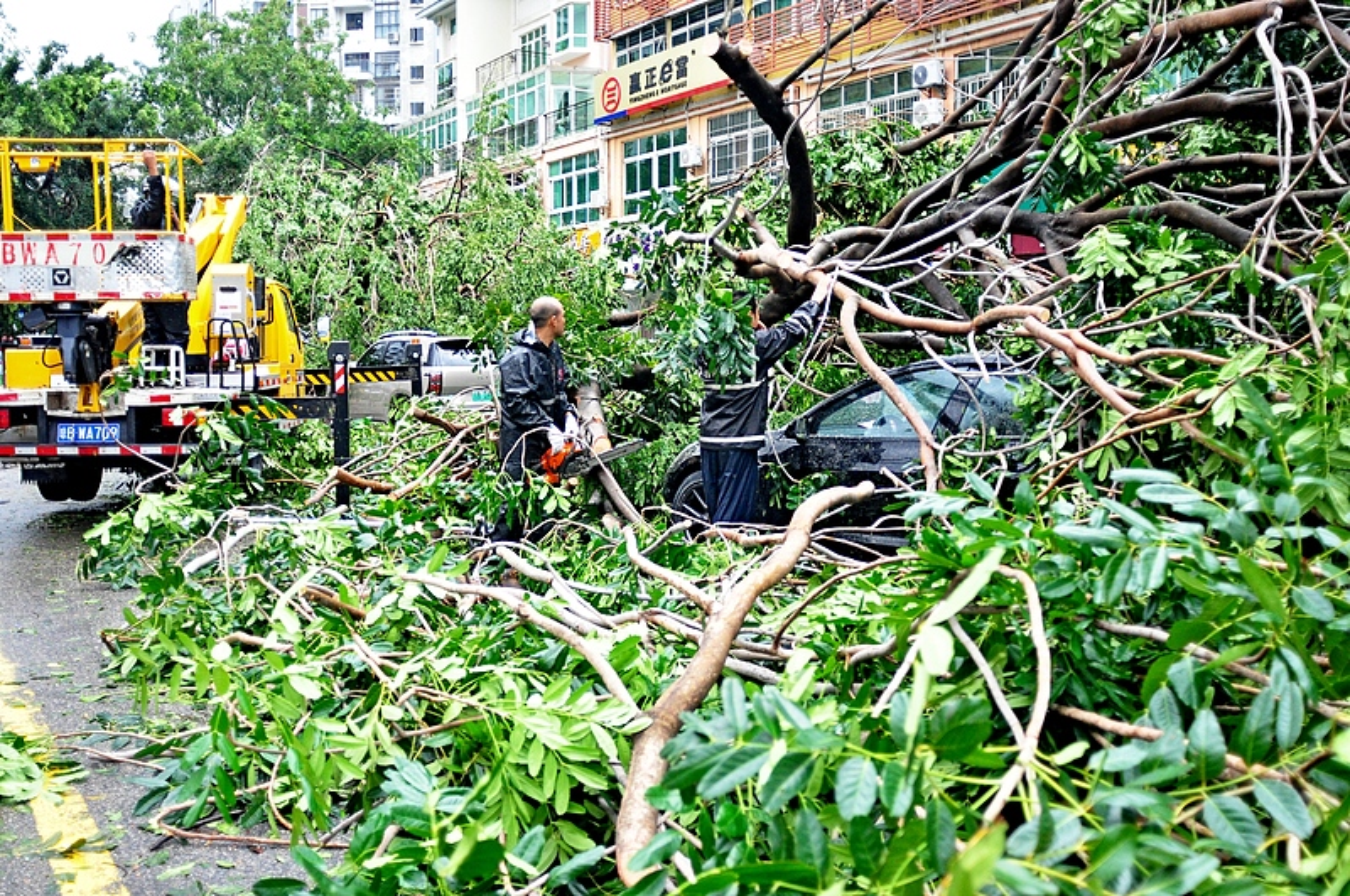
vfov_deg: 43.5
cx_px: 675
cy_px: 448
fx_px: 1123
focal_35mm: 30
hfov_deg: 62.0
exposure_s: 1/800
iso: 800
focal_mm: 20
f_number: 9
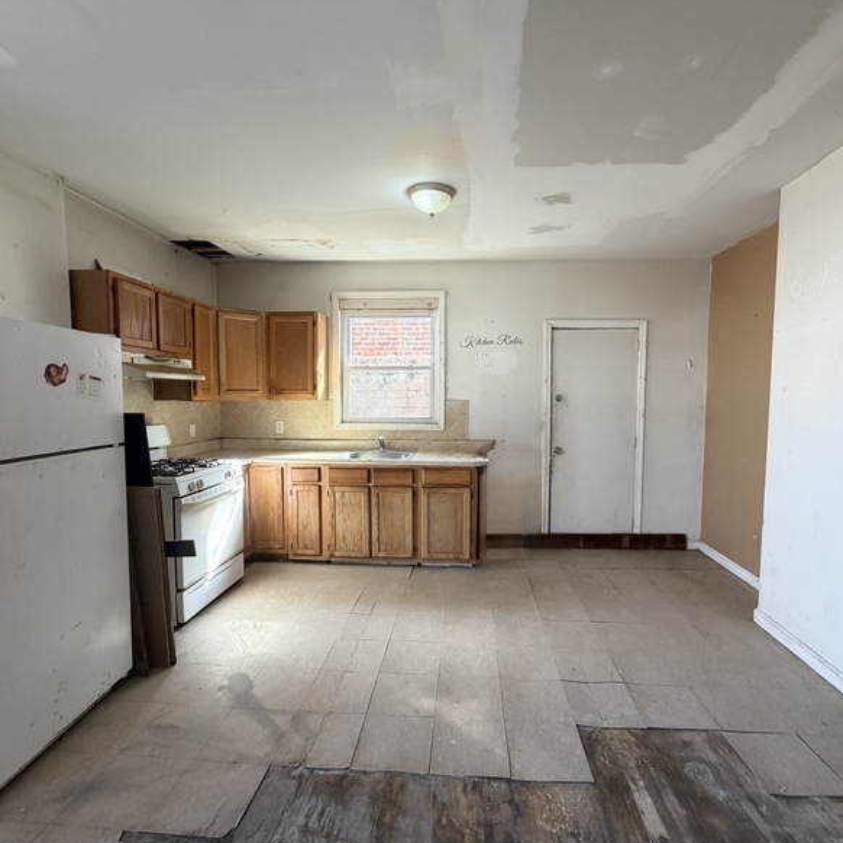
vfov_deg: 84.0
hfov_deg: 83.9
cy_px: 429
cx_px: 440
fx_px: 468
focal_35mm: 17
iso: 200
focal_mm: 2.22
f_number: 2.2
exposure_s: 1/121
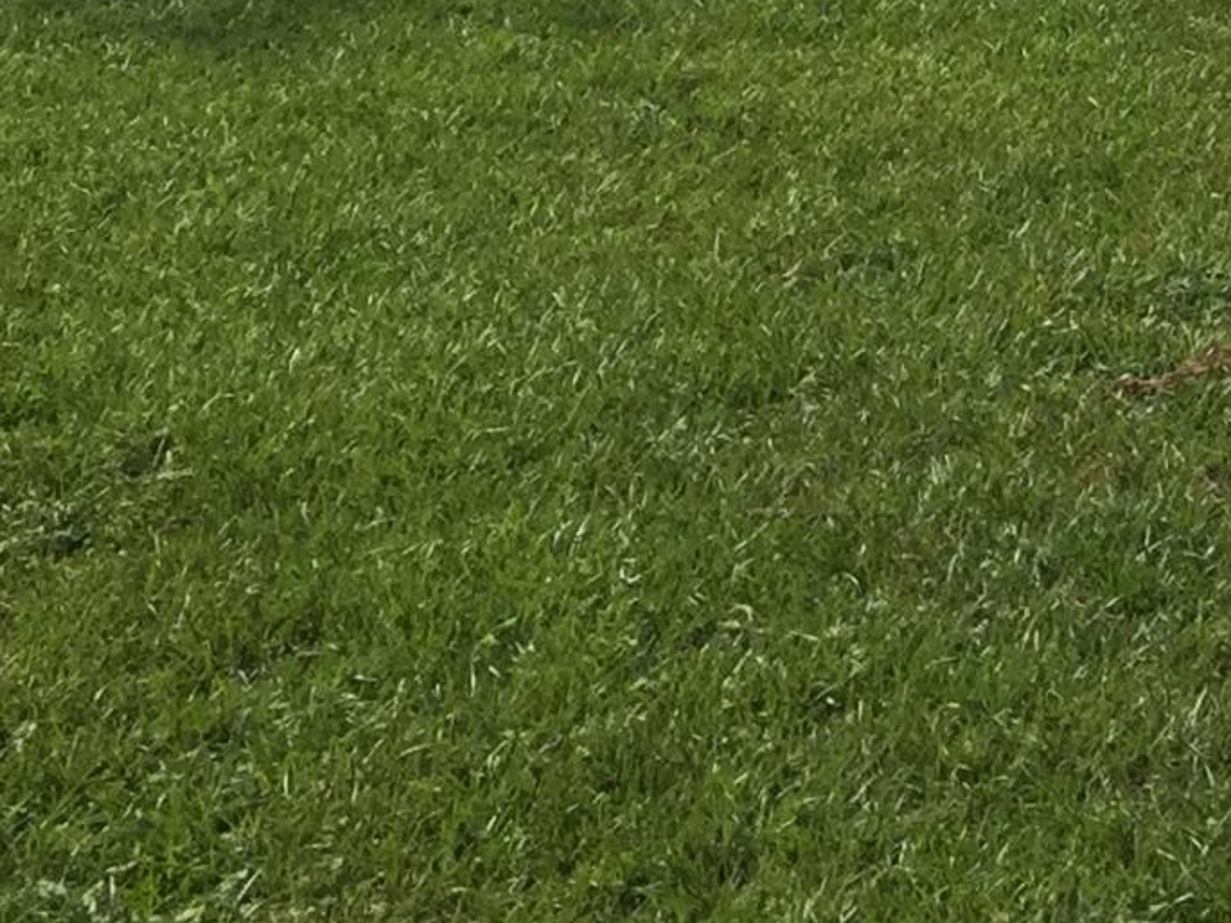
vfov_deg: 11.1
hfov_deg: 13.2
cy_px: -544
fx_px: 4517
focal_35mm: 127
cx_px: 2536
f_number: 2.2
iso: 32
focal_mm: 4.15
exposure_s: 1/2475
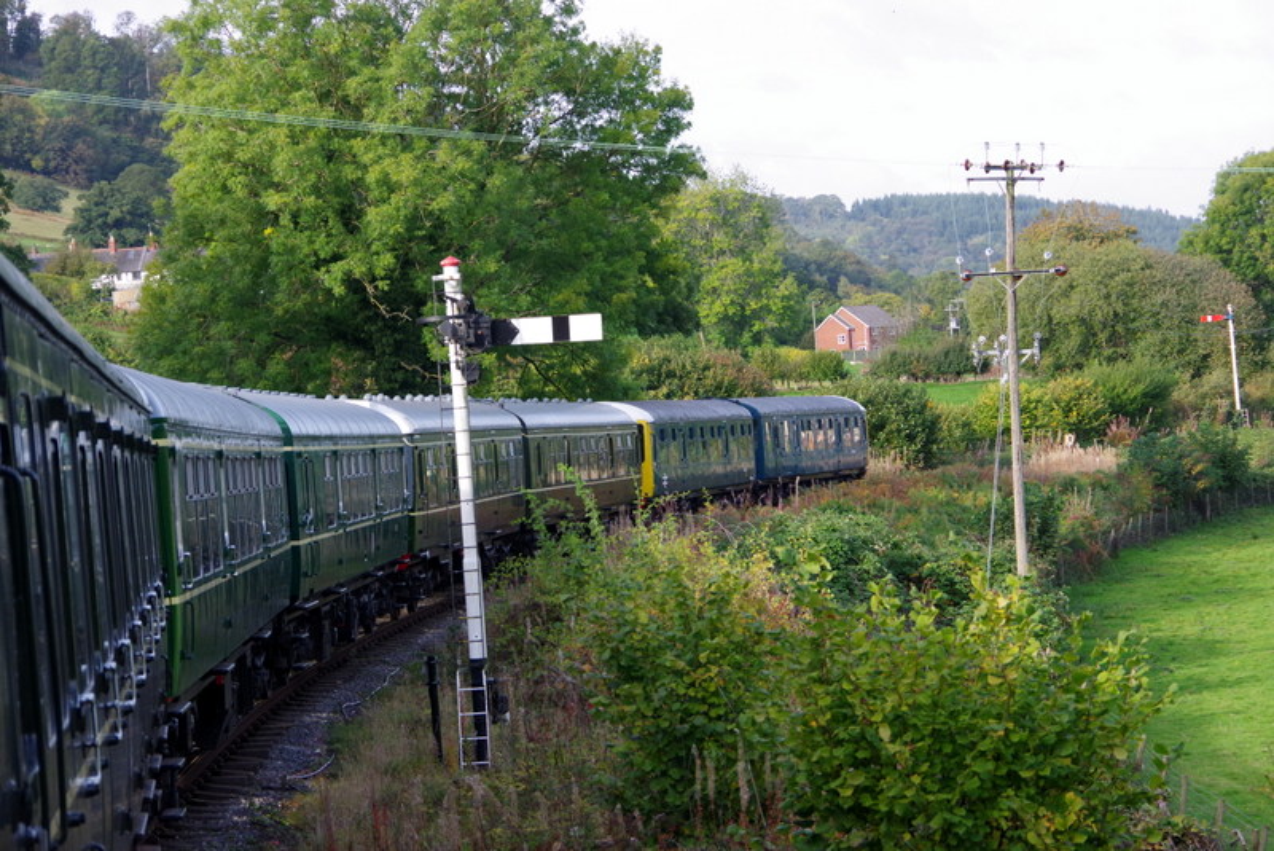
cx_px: 637
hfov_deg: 20.0
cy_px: 426
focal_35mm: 102
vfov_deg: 13.4
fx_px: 3611
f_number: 8
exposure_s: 1/400
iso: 800
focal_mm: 68
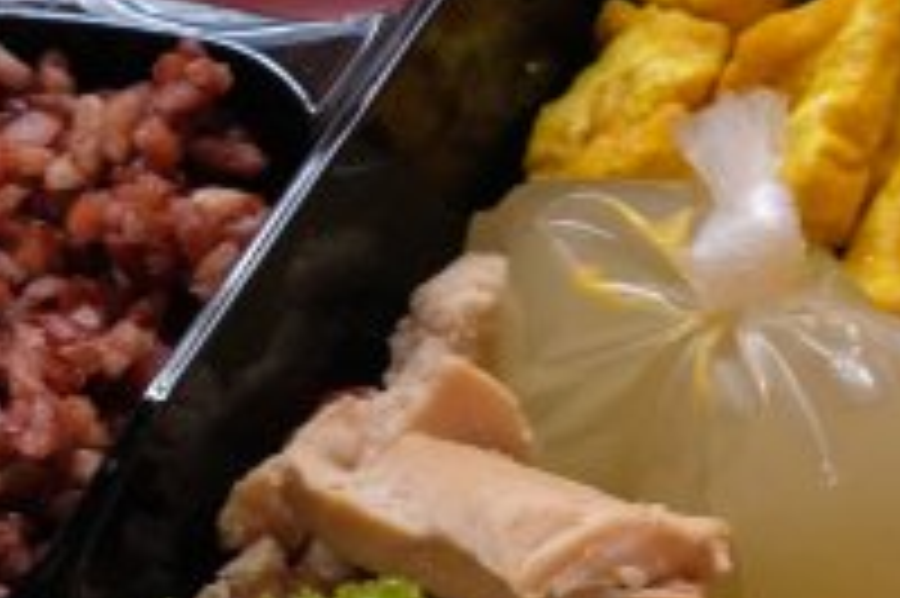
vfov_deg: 5.7
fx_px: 6045
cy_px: 148
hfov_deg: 8.5
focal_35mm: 242
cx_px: 342
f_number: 7.1
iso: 640
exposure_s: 1/52
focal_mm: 52.7
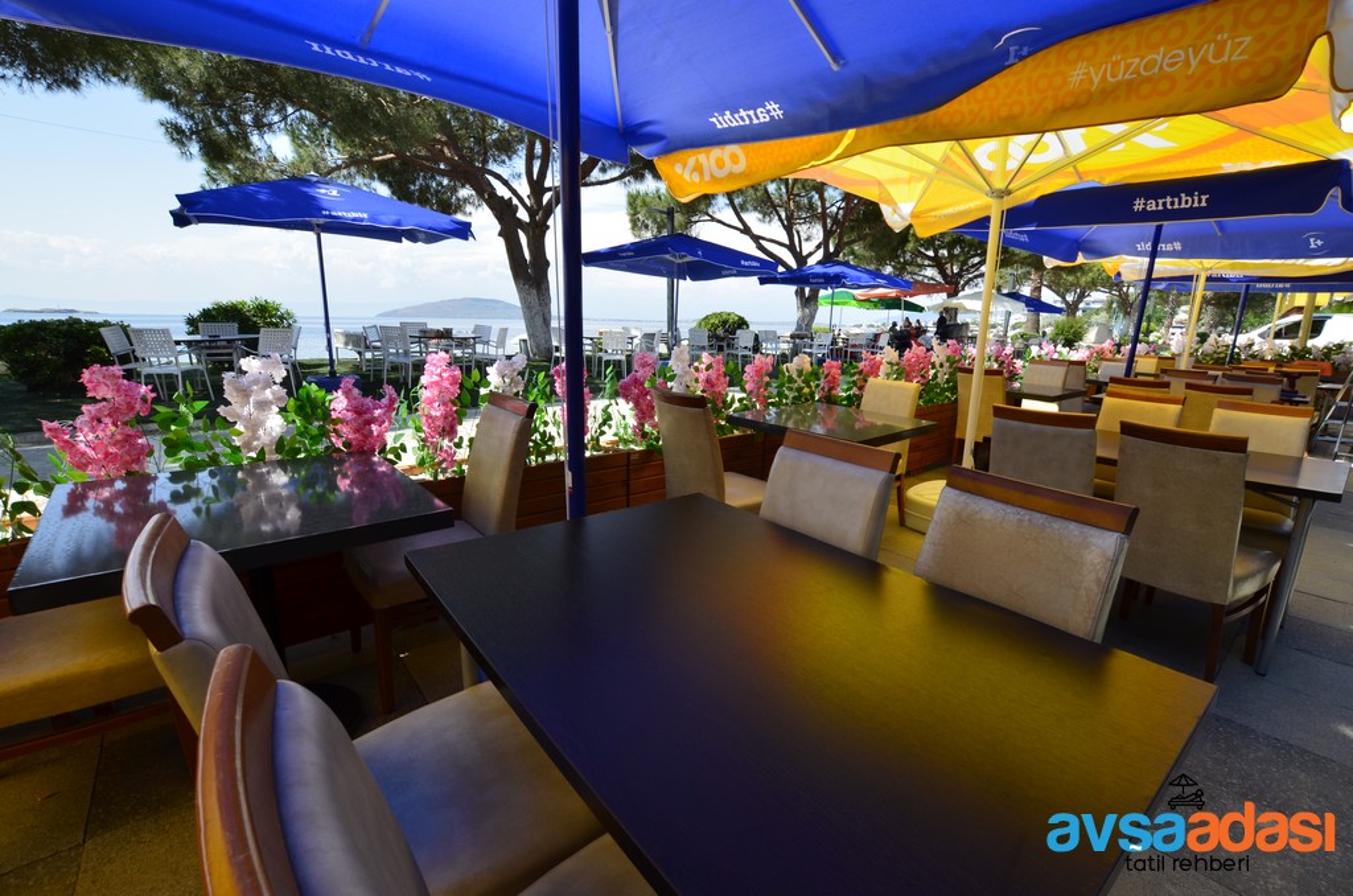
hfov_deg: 100.5
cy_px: 448
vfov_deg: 77.1
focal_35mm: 15
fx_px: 563
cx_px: 676
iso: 360
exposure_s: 1/250
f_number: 9.5
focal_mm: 10
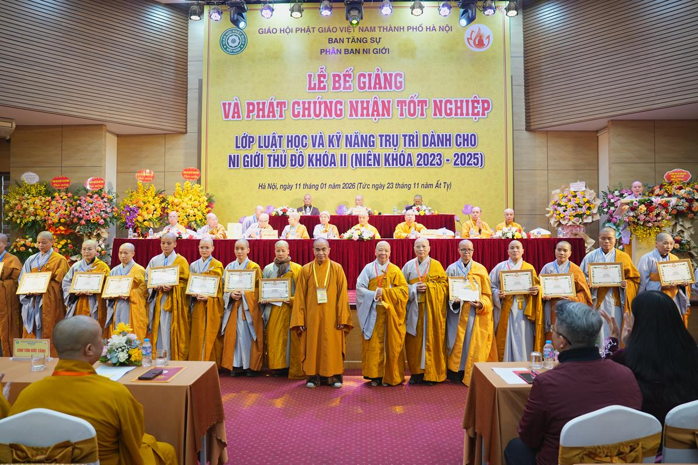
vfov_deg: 53.1
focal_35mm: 24
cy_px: 232
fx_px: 465
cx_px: 349
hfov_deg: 73.7
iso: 800
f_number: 3.5
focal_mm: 24
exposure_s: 1/100
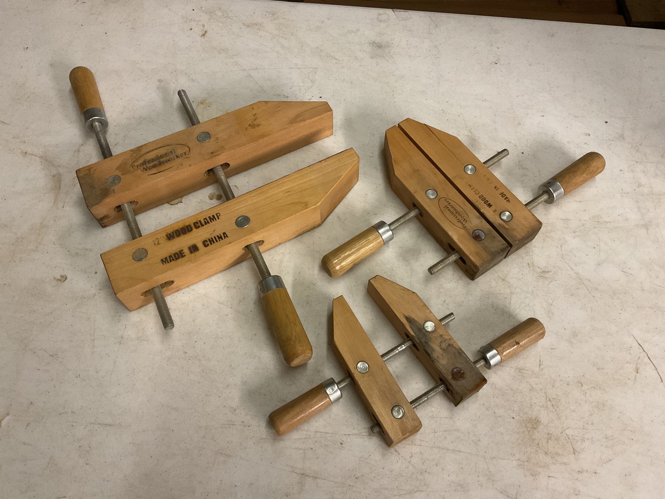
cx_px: 332
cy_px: 250
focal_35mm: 29
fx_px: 557
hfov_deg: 61.7
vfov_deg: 48.2
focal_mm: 3
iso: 200
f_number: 1.8
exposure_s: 1/60
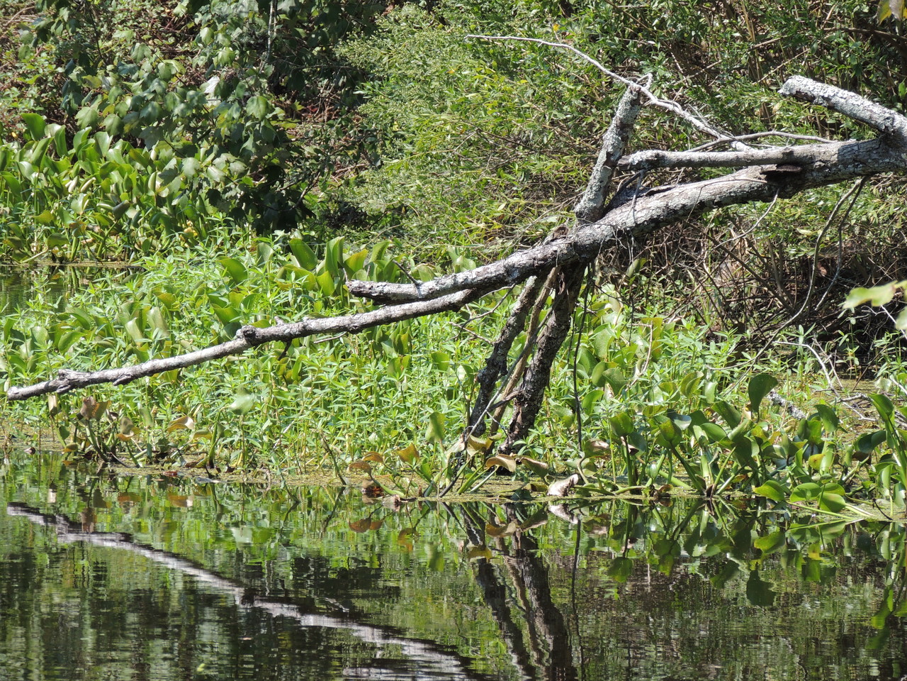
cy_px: 340
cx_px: 454
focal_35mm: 350
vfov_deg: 4.2
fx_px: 9171
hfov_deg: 5.7
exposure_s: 1/250
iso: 100
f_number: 4.8
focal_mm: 62.4
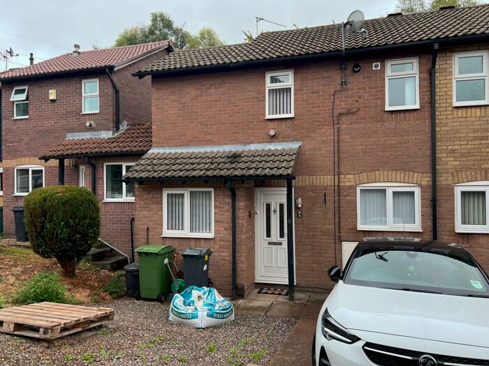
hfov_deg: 67.3
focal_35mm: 26
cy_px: 183
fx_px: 367
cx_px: 244
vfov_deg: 53.1
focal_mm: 5.7
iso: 50
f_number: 1.5
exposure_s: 1/454
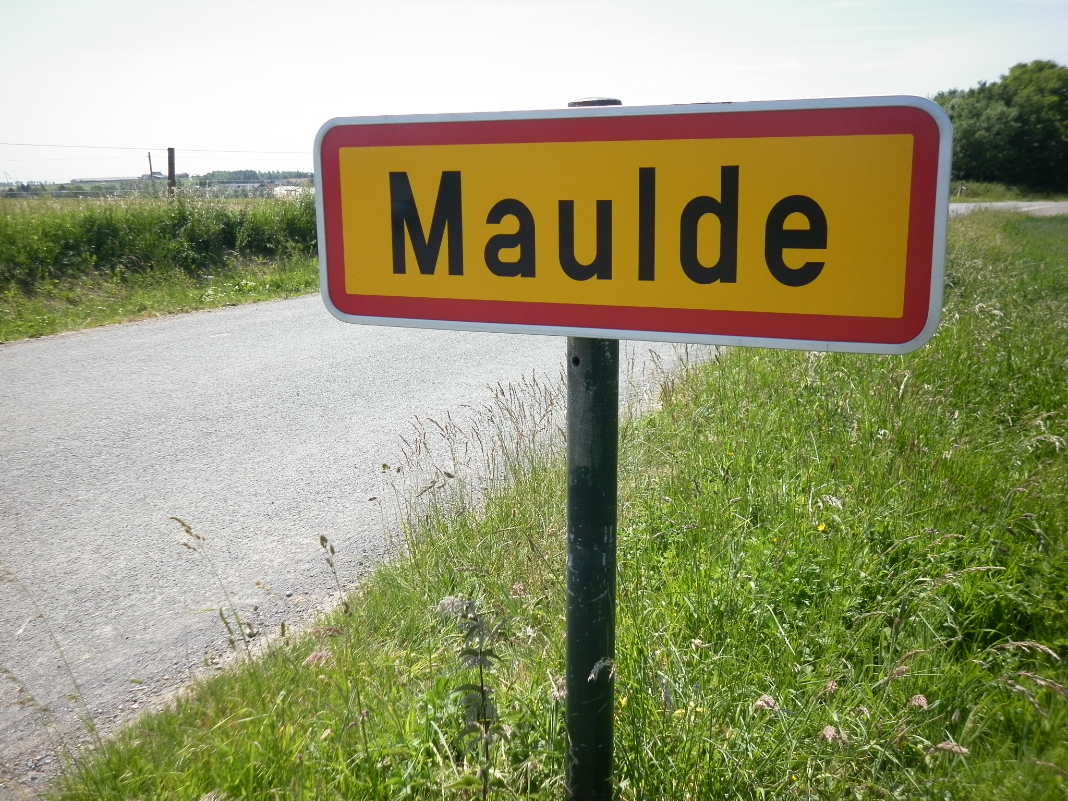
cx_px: 534
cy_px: 400
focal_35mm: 36
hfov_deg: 51.4
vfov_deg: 39.7
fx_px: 1111
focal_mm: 6.5
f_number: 3.1
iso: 80
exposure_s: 1/640
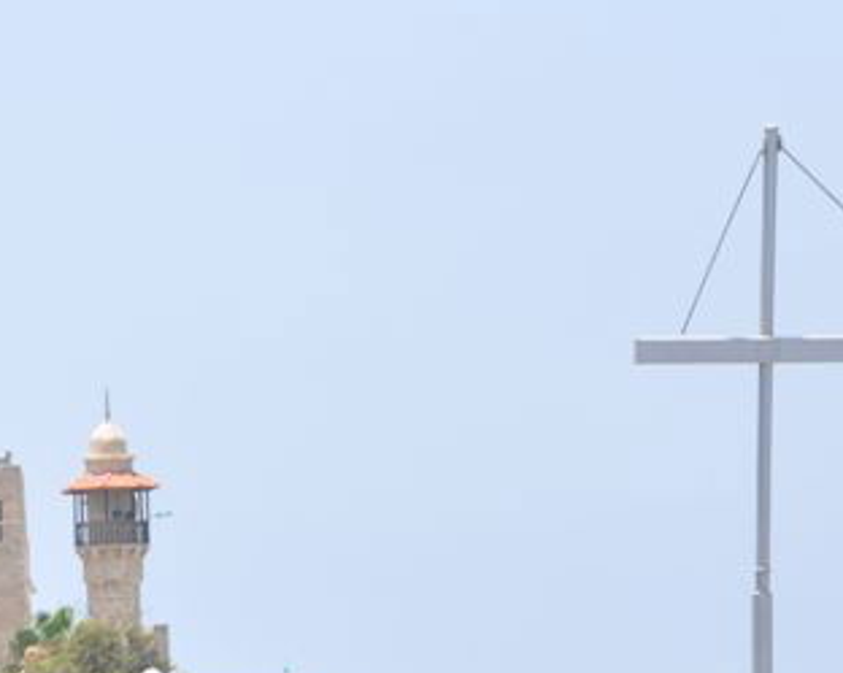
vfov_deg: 5.6
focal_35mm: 277
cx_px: -494
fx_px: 6905
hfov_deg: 6.9
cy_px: 673
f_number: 9
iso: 200
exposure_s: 1/320
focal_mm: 60
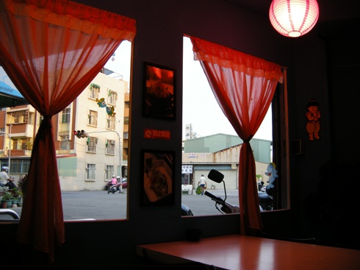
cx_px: 180
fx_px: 364
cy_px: 135
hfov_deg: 52.6
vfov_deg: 40.7
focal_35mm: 35
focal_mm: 7.5
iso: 64
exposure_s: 1/30
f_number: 2.7
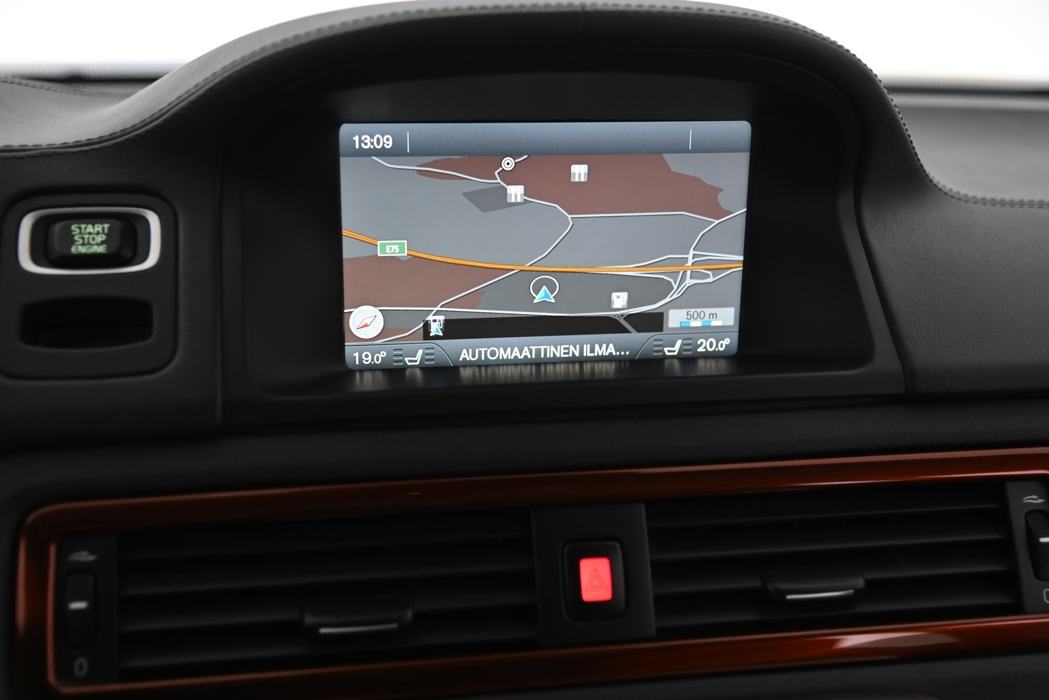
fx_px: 1370
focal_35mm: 47
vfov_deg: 28.7
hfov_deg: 41.9
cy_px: 355
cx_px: 514
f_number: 4
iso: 2000
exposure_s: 1/40
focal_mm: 46
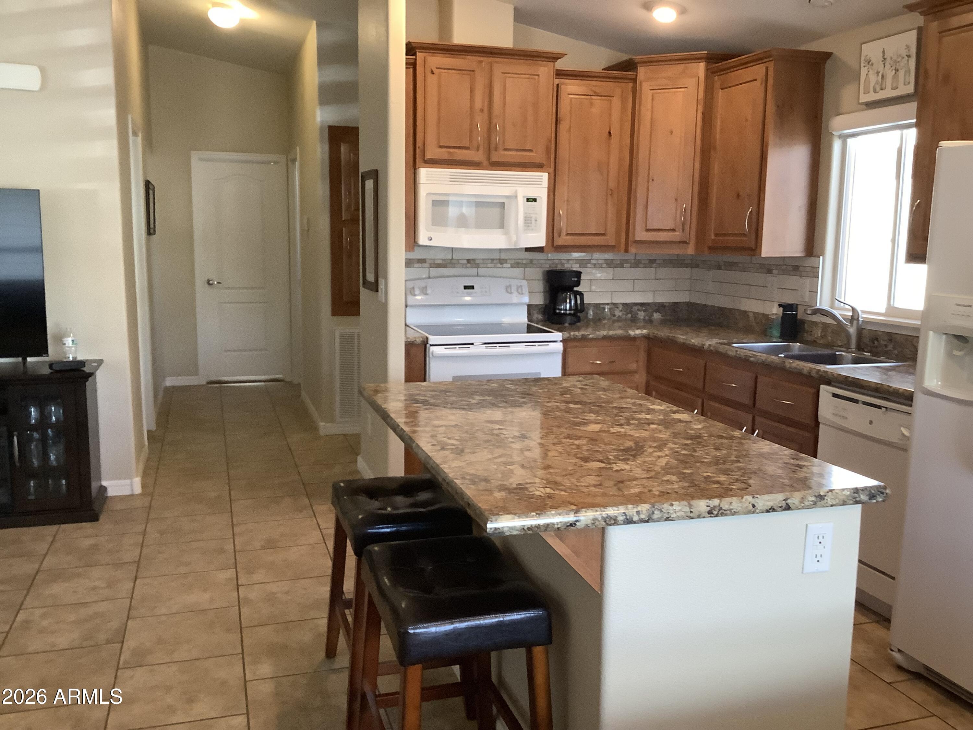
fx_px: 871
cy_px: 365
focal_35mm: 31
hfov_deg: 58.4
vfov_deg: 45.4
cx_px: 486
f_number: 2.4
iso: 250
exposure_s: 1/60
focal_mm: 3.3
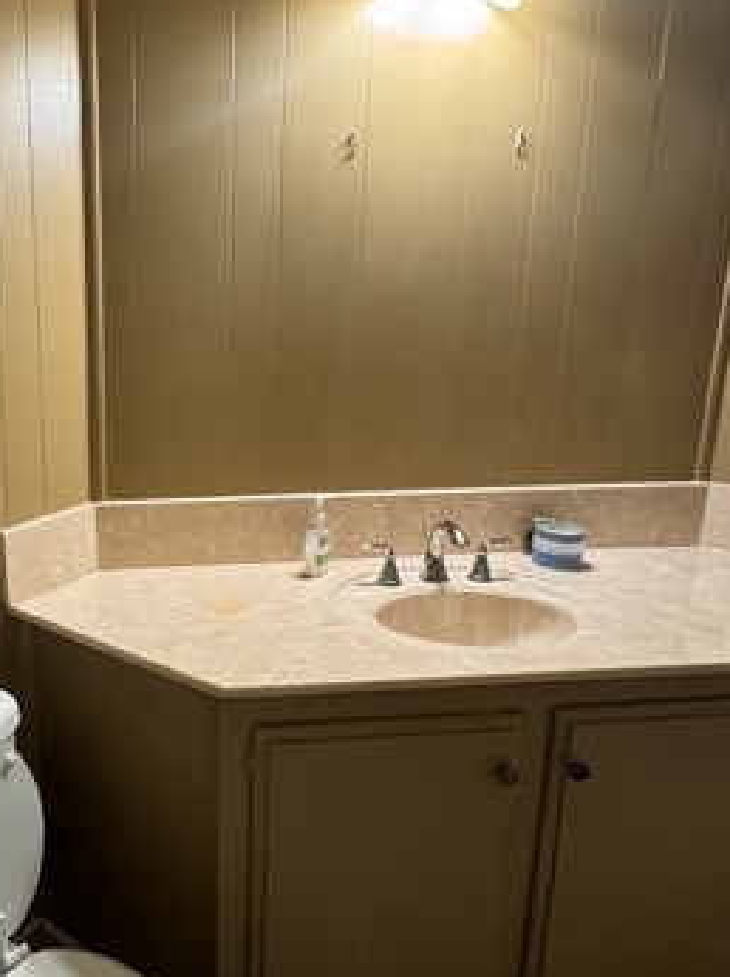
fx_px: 732
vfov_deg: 67.3
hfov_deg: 49.9
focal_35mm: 26
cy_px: 464
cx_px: 147
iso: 250
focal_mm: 2.22
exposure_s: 1/60
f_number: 2.2
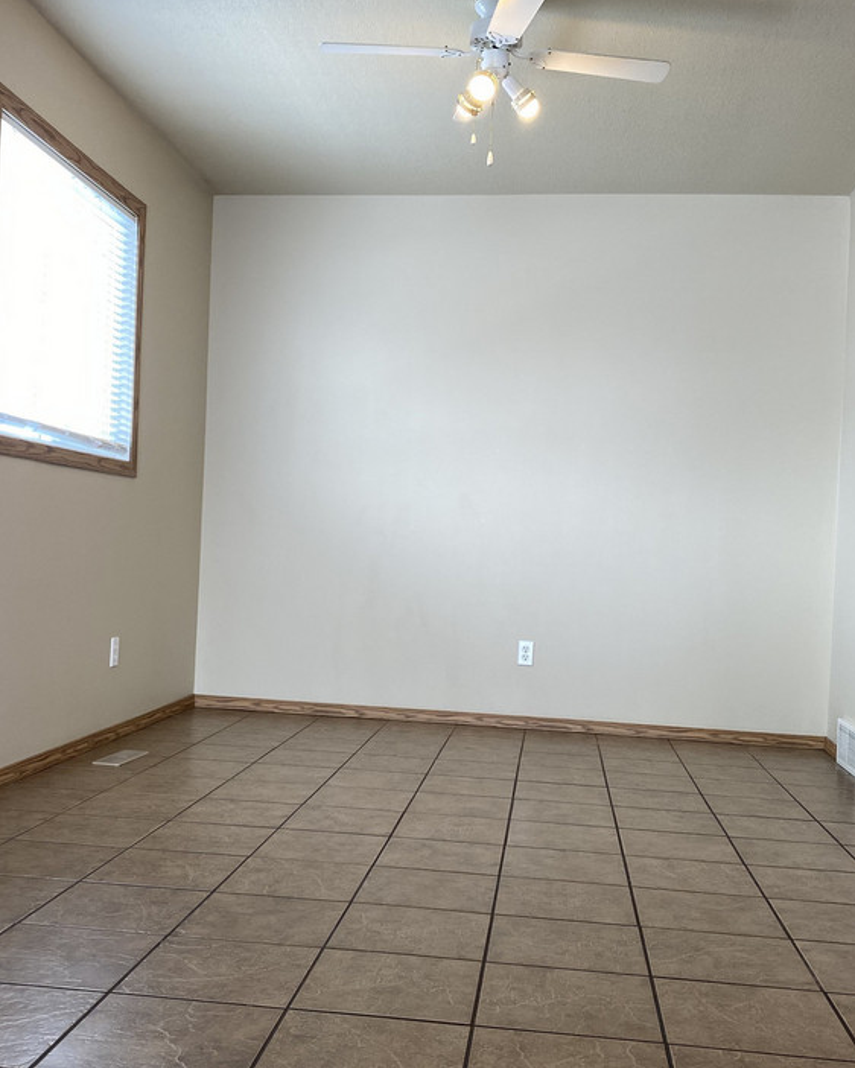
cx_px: 414
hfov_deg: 40.1
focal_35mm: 37
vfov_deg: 49.1
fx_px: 1170
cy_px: 557
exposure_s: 1/120
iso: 64
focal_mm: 4.25
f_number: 1.8
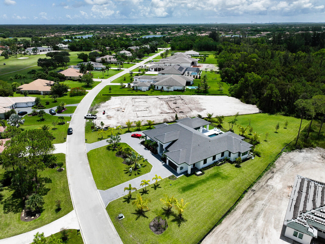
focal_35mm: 25
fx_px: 235
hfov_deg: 69.4
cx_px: 156
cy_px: 120
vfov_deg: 54.8
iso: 100
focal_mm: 12.29
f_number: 2.8
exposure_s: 1/1250
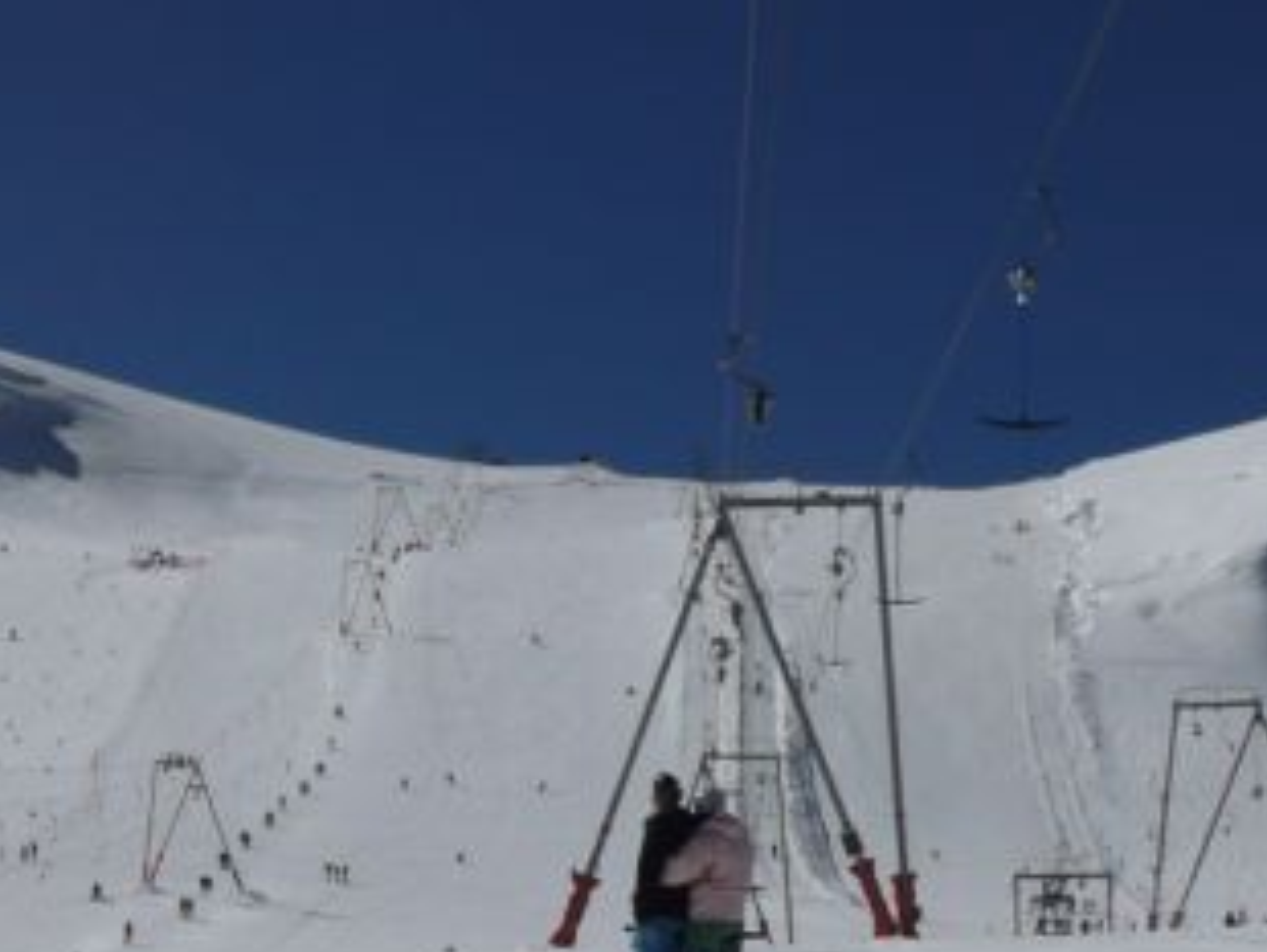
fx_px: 3626
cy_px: 878
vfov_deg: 14.8
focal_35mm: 99
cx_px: 188
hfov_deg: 19.5
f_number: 9
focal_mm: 6.5
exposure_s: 1/800
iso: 100
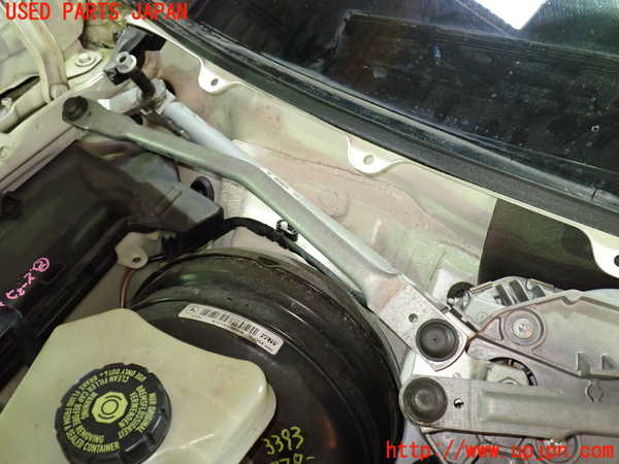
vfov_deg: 46.8
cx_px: 310
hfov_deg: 60.0
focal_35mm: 30
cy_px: 232
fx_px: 536
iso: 500
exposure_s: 1/30
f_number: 2.3
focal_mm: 5.4
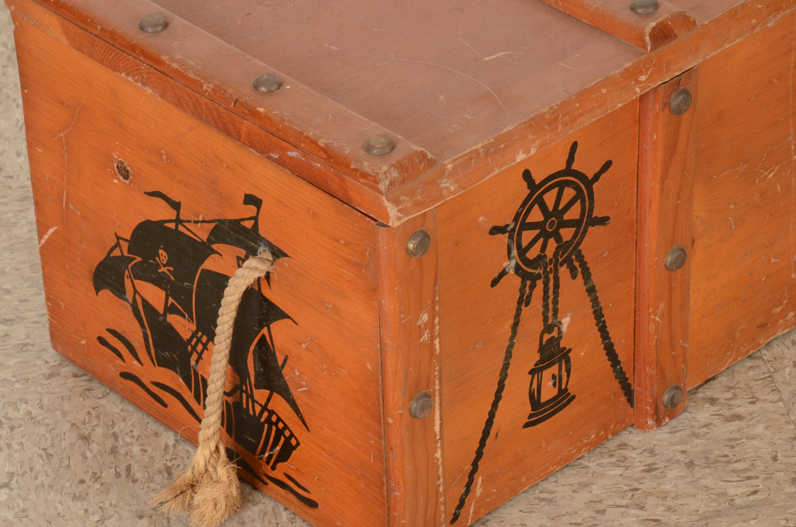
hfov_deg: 13.1
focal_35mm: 158
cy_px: 264
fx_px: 3475
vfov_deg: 8.7
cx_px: 398
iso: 125
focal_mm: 105
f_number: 14
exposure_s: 1/100
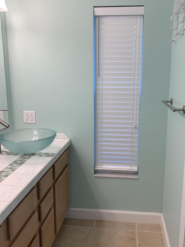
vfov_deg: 58.3
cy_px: 120
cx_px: 107
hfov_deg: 45.3
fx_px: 221
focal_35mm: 31
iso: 50
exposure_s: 1/120
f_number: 1.8
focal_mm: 4.25
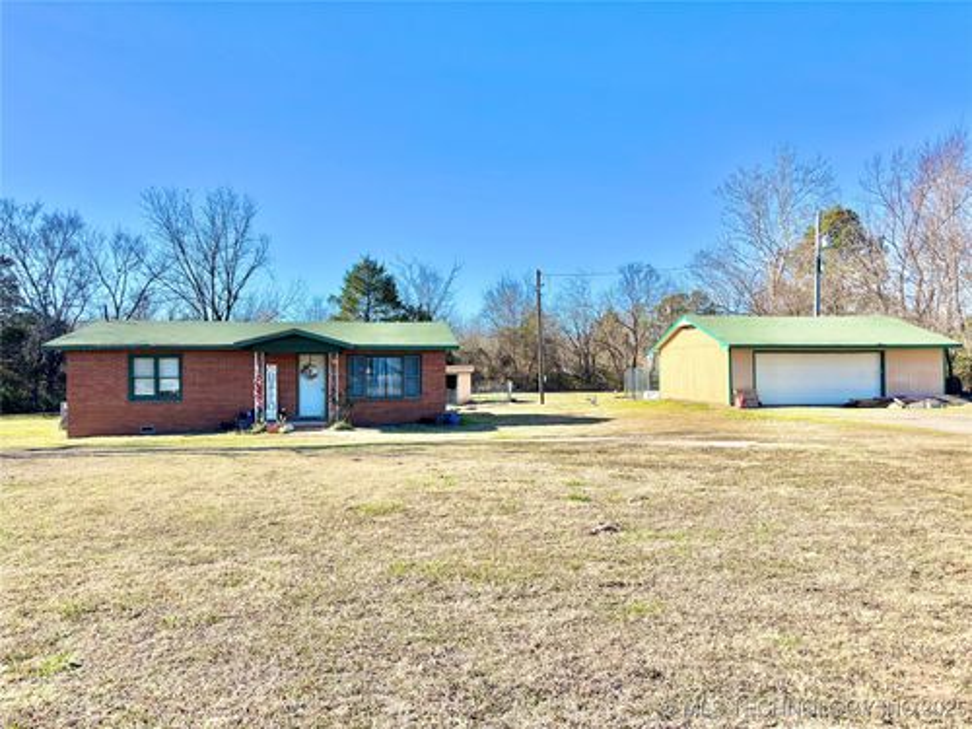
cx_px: 486
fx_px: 730
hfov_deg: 67.3
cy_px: 364
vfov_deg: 53.1
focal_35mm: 26
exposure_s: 1/2513
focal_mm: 5.96
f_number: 1.6
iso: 50
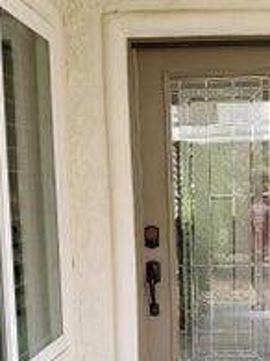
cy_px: 307
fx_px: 666
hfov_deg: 22.5
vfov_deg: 29.3
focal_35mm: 64
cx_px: 226
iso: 64
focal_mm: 4.3
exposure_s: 1/120
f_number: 2.4
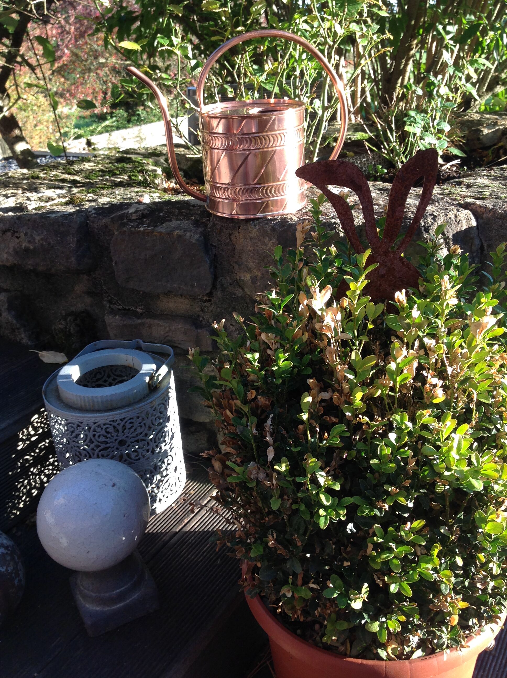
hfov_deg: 40.6
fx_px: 685
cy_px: 339
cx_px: 254
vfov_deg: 52.7
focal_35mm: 35
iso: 50
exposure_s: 1/145
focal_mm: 4.28
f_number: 2.4
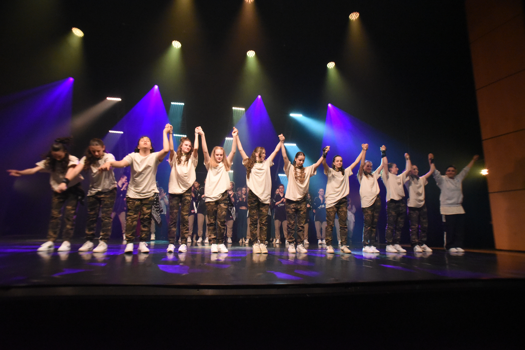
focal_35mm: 20
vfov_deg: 62.0
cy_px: 175
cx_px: 262
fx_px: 292
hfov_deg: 84.0
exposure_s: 1/320
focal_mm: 20
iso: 12800
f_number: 13
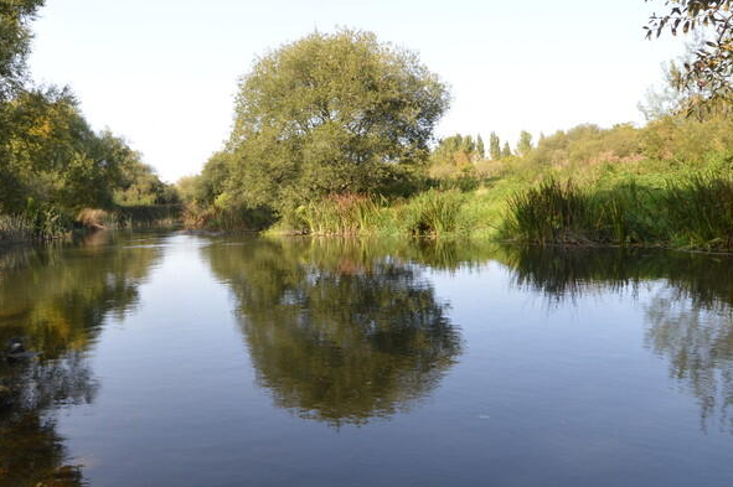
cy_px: 225
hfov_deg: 69.0
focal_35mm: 26
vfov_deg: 49.4
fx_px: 529
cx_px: 311
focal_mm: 10
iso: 100
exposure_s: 1/60
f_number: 8
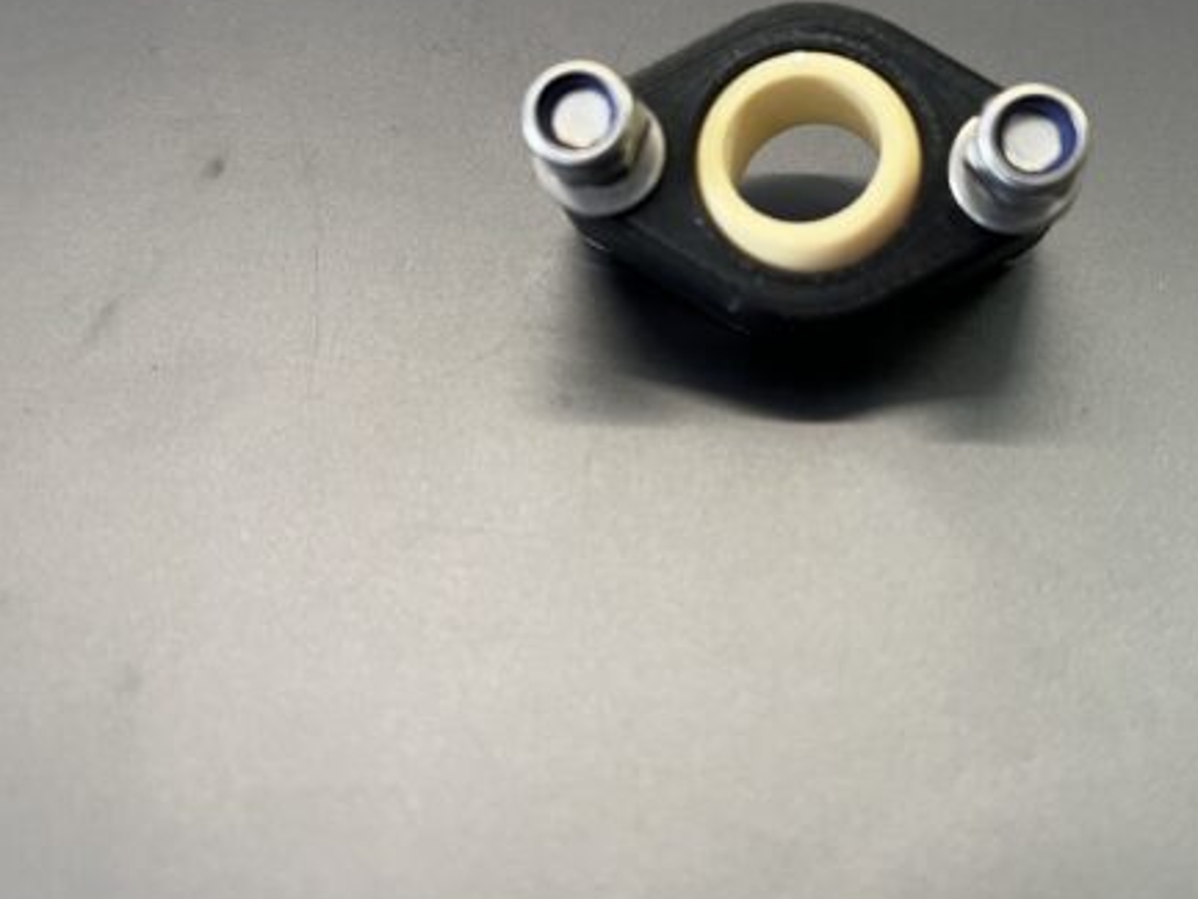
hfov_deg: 50.6
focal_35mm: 36
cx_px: 783
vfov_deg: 39.5
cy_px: 362
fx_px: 1246
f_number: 1.6
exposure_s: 1/50
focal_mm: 5.1
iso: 100
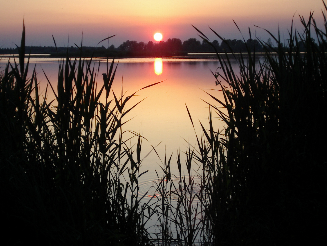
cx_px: 164
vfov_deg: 16.8
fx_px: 831
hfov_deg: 22.3
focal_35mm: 88
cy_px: 123
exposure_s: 1/125
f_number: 4.2
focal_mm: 13.3
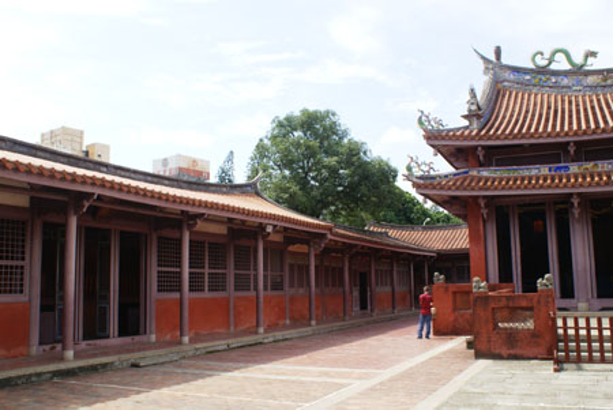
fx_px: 562
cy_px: 205
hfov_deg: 57.2
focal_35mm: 33
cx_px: 306
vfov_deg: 40.1
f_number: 10
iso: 100
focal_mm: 22
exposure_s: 1/100
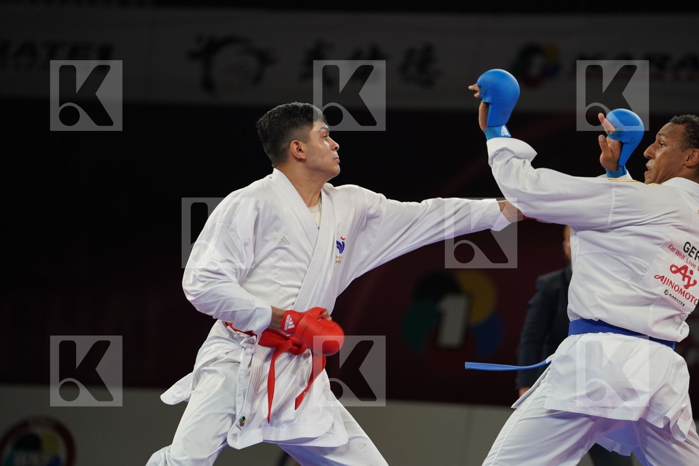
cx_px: 350
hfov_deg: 10.3
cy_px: 233
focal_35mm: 200
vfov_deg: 6.9
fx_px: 3883
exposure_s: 1/1000
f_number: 2.8
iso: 1600
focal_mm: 200
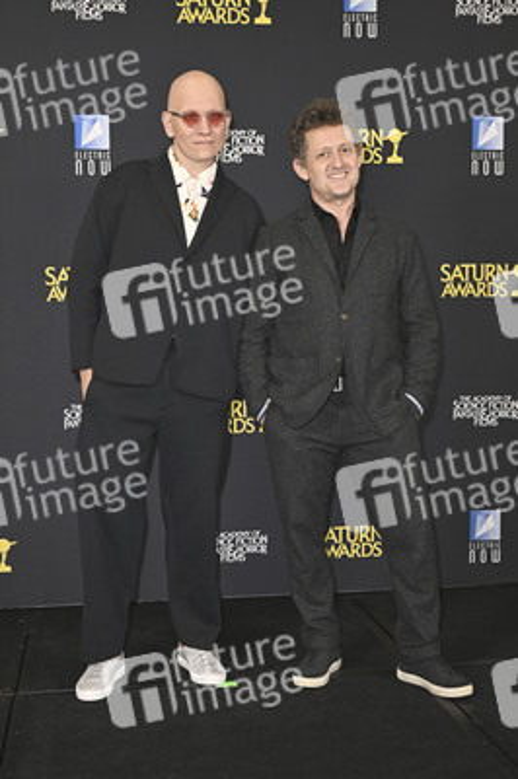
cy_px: 390
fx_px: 951
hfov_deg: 30.5
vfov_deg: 44.5
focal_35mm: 44
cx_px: 259
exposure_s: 1/320
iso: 2000
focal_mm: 44
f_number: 5
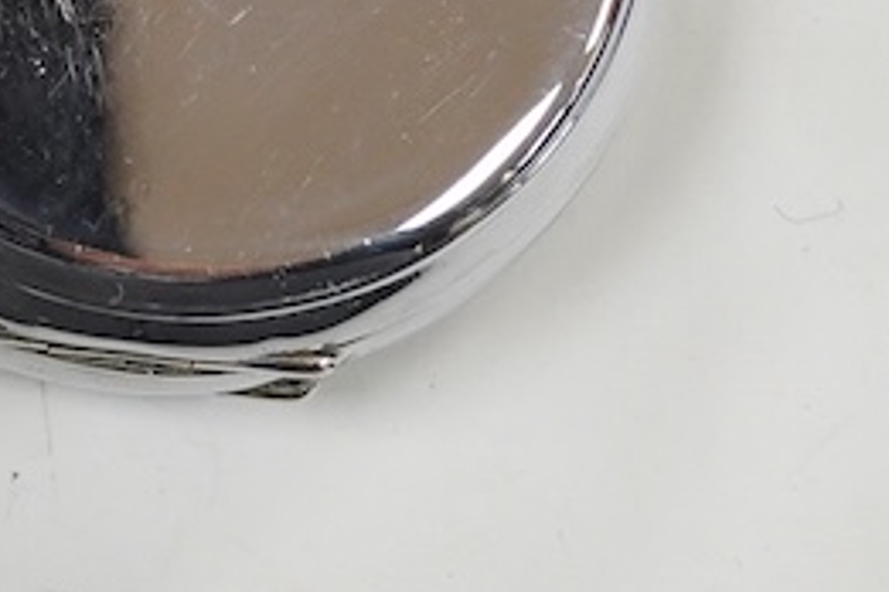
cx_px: -530
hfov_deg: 10.2
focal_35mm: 194
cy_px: 58
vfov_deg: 7.1
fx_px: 4790
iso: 2500
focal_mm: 30
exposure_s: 1/500
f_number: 3.5
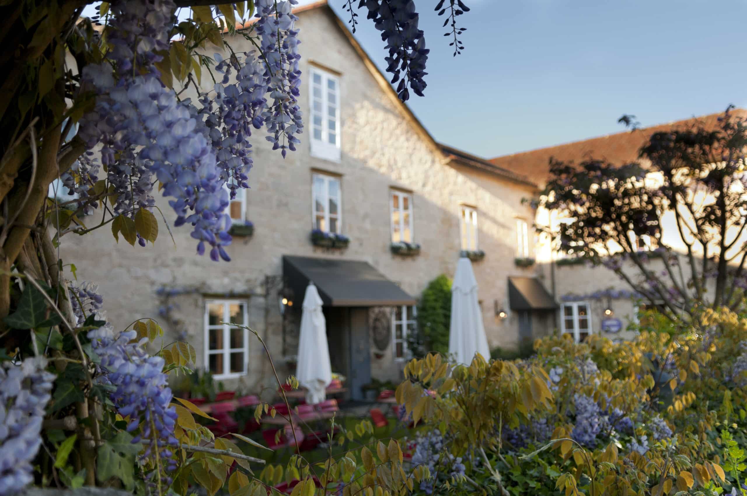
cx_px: 374
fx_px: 684
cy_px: 248
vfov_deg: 39.9
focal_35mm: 33
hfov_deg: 57.3
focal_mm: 22
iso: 250
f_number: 2.8
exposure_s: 1/640
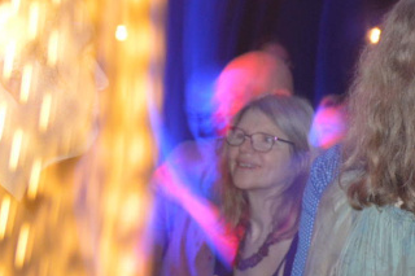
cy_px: 108
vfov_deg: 7.6
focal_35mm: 180
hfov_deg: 11.3
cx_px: 429
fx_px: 2074
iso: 400
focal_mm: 24
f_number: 4
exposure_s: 1
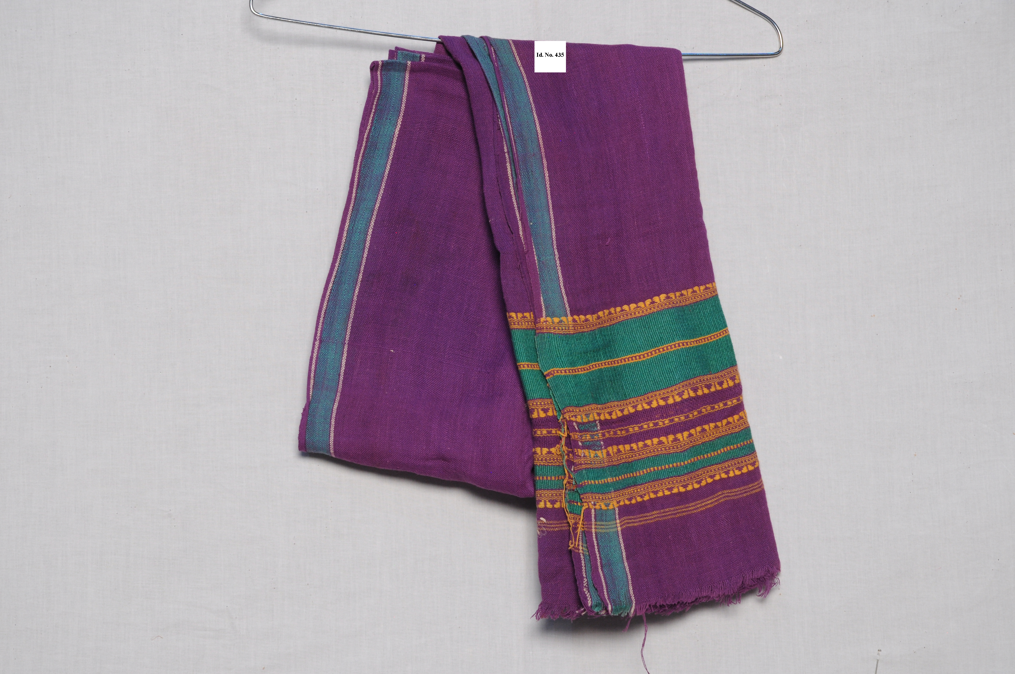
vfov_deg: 13.0
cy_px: 337
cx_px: 508
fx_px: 2957
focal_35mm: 105
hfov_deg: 19.5
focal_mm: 70
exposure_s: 1/5
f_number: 11
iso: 400
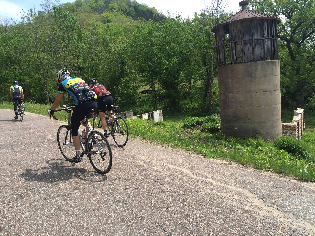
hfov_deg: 61.7
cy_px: 118
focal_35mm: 29
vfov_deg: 48.2
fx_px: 264
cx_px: 158
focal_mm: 4.15
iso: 32
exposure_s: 1/1130
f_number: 2.2
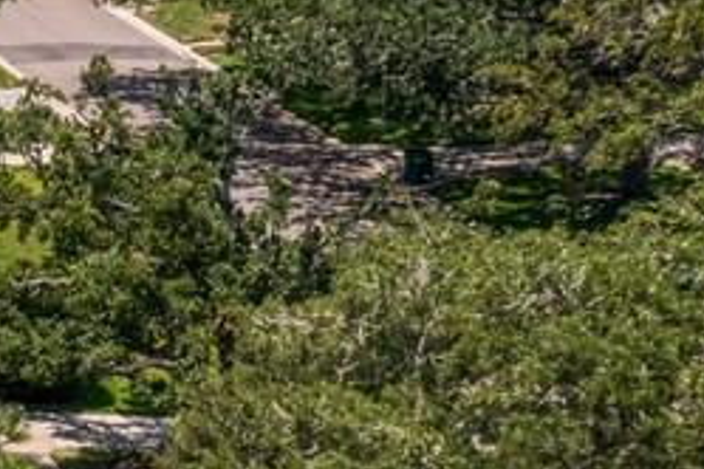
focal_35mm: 180
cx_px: -930
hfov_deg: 10.1
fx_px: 3520
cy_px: 575
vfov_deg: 7.6
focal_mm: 10.26
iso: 100
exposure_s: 1/640
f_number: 7.1
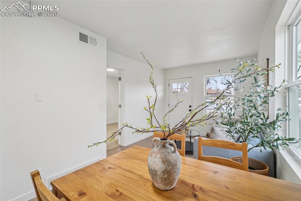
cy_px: 100
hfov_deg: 100.4
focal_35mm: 15
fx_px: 125
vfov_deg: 77.3
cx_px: 150
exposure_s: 1/6
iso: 800
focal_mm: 10
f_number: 8
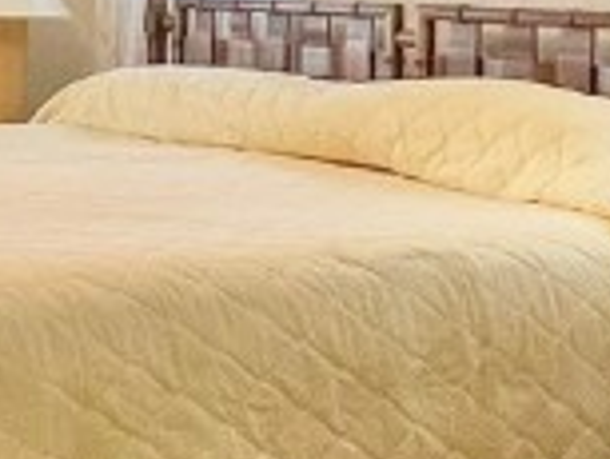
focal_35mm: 87
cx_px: -100
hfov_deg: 21.1
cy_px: 0
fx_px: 1534
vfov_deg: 16.6
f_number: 1.8
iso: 200
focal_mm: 1.57
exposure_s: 1/60
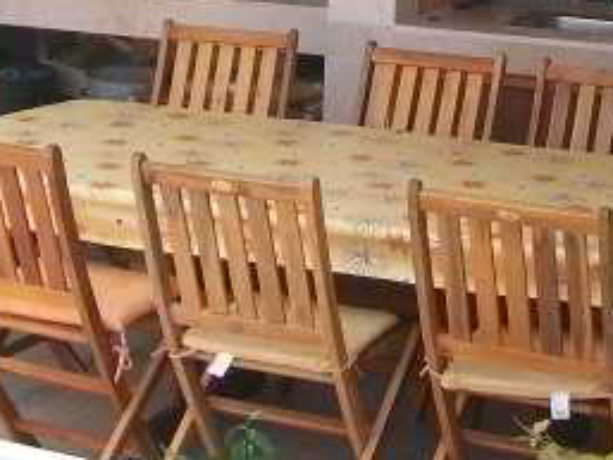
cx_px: 358
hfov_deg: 18.0
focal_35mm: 109
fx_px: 1931
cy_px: 0
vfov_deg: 13.4
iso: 80
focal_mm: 5.8
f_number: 2.8
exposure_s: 1/359
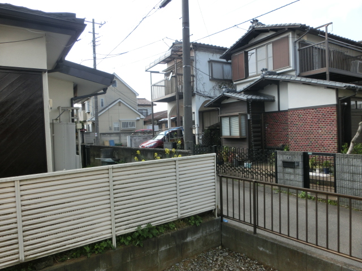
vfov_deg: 56.8
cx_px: 181
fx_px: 251
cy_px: 136
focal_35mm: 24
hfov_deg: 71.6
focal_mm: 4.24
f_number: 3
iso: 80
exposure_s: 1/640
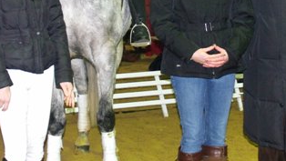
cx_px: 139
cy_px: 15
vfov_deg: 10.8
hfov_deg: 19.1
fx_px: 850
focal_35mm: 112
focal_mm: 24
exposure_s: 1/40
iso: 400
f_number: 4
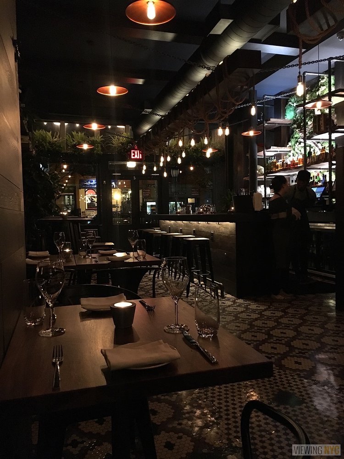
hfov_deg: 48.2
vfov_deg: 61.7
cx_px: 172
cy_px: 230
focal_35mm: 29
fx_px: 384
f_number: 2.2
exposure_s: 1/15
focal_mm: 4.15
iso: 320
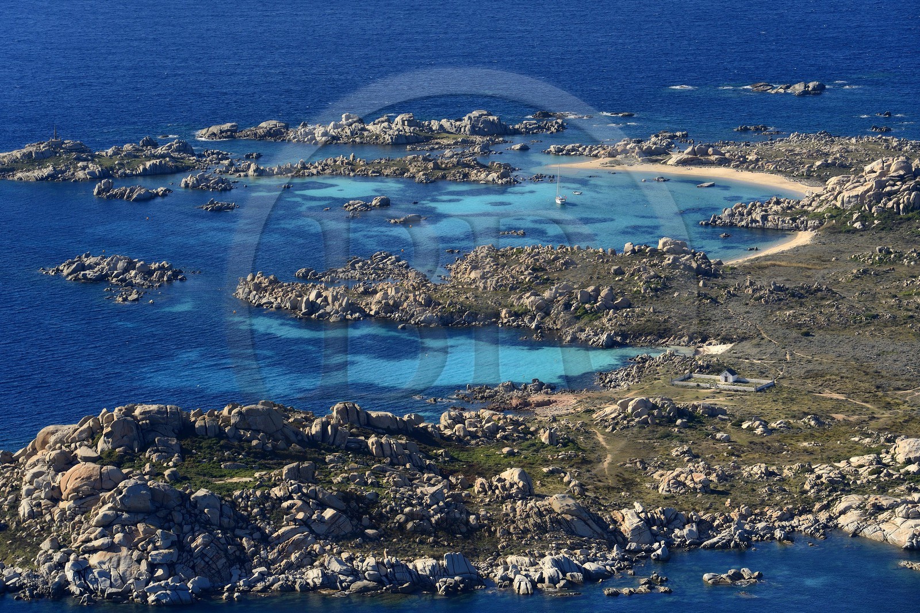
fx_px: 3577
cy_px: 306
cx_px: 460
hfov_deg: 14.7
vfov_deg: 9.8
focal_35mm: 140
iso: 400
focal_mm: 140
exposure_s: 1/1000
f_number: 8
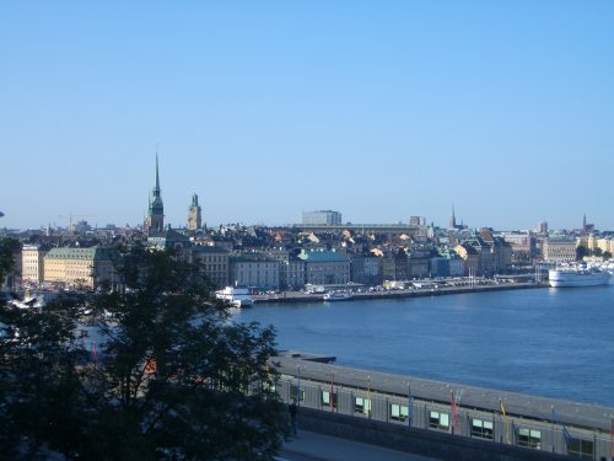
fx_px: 1100
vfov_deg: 23.7
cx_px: 307
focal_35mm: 62
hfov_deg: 31.2
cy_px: 230
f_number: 3.5
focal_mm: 10.2
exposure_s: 1/800
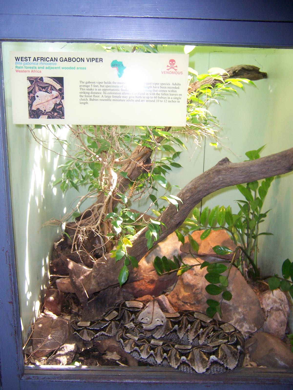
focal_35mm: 33
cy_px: 195
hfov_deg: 42.9
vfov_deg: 55.4
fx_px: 372
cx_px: 146
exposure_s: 1/60
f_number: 2.8
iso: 140
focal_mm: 5.5
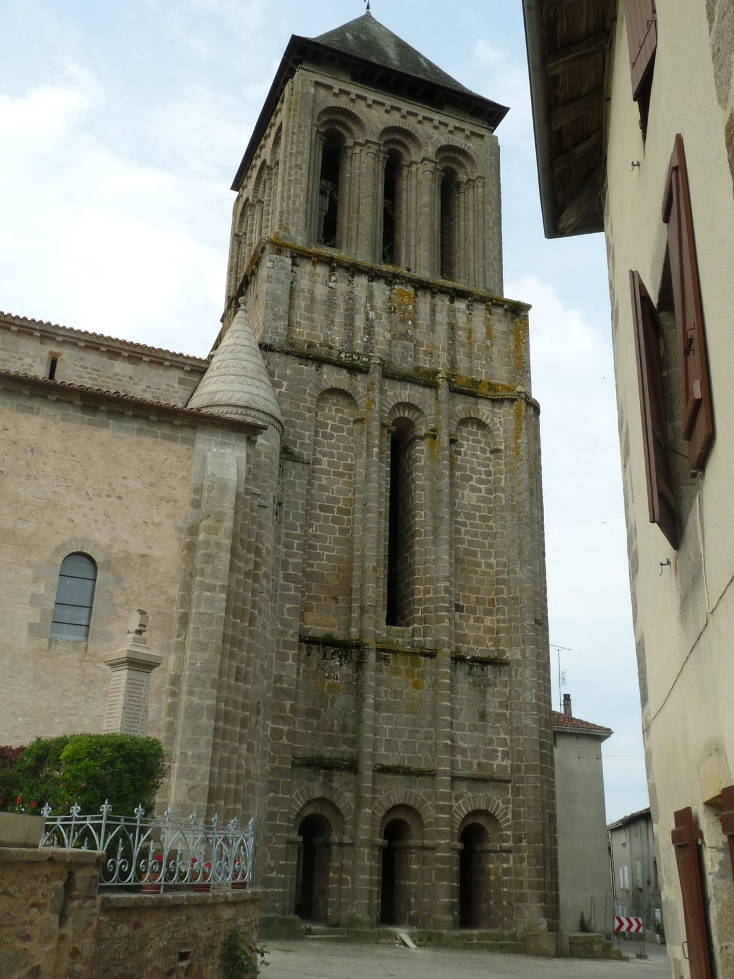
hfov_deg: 42.9
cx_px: 367
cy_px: 490
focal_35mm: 33
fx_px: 933
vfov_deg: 55.4
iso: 100
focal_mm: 4.8
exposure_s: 1/250
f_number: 5.6
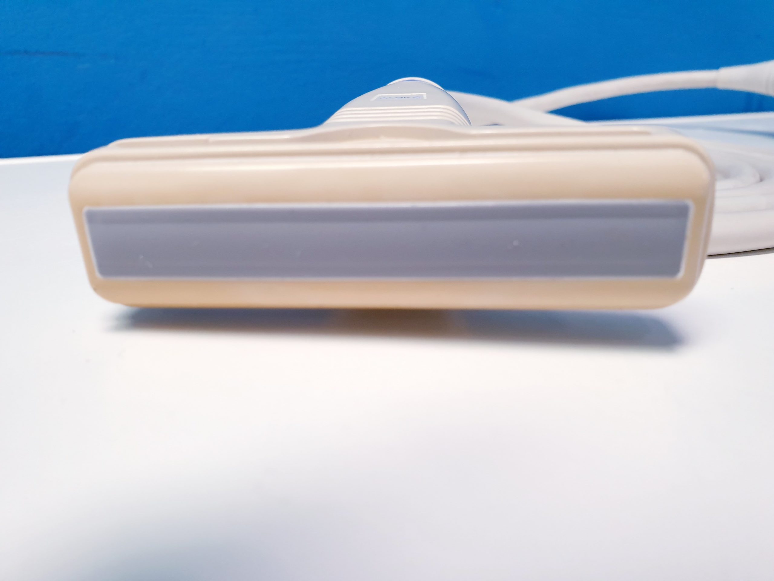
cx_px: 387
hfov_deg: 67.3
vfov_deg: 53.1
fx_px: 581
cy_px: 290
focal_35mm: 26
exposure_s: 1/50
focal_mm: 4.3
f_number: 2.4
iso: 160
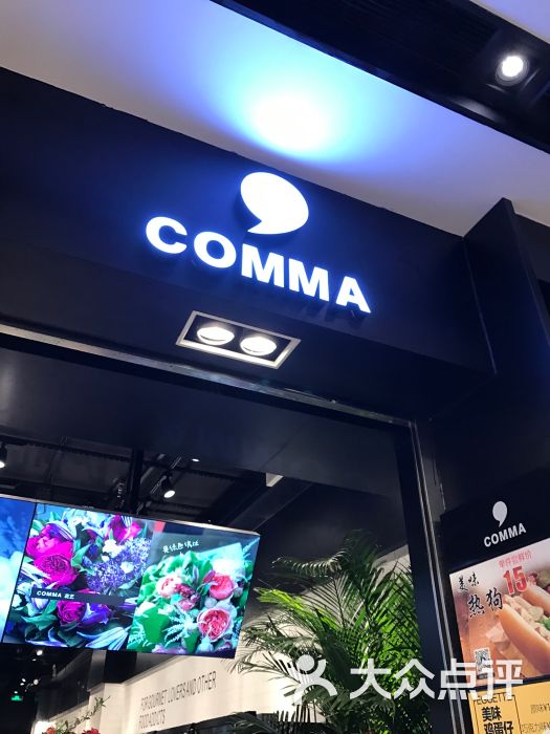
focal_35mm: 28
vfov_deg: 63.4
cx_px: 275
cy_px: 367
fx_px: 593
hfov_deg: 49.7
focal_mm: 3.99
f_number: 1.8
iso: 40
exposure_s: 1/33
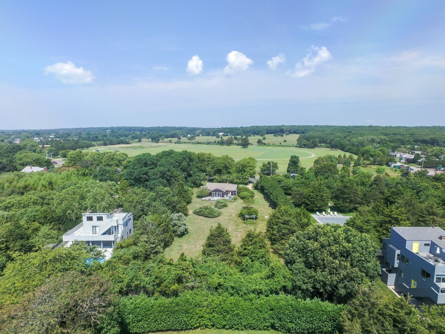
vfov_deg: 66.0
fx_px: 257
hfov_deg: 81.7
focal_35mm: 20
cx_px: 222
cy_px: 167
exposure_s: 1/160
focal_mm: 3.61
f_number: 2.8
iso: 100
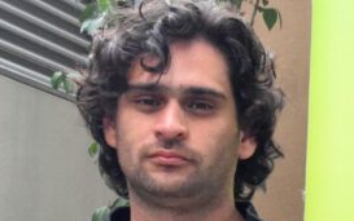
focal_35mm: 68
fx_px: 654
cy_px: 147
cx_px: 172
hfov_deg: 30.3
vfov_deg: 19.2
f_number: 10
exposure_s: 1/400
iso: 6400
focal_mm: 31
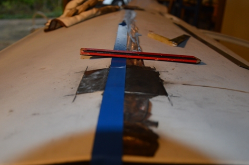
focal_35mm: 43
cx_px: 116
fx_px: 295
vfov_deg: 31.3
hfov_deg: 45.7
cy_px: 93
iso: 450
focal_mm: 21
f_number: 3.8
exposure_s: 1/60
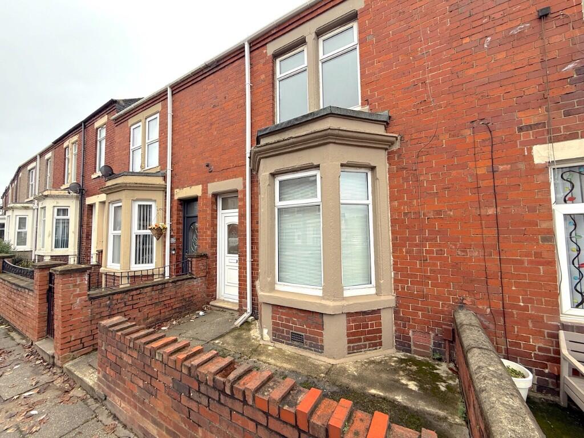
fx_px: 236
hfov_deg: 102.1
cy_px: 219
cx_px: 292
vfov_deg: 85.7
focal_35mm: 14
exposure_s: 1/99
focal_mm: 2.22
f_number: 2.2
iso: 80
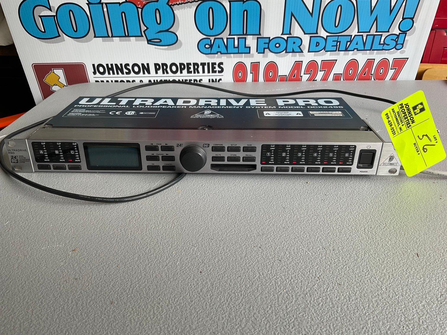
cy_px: 168
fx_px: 375
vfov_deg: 48.2
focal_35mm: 29
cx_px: 224
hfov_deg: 61.7
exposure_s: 1/120
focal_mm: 3
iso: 20
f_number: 1.8
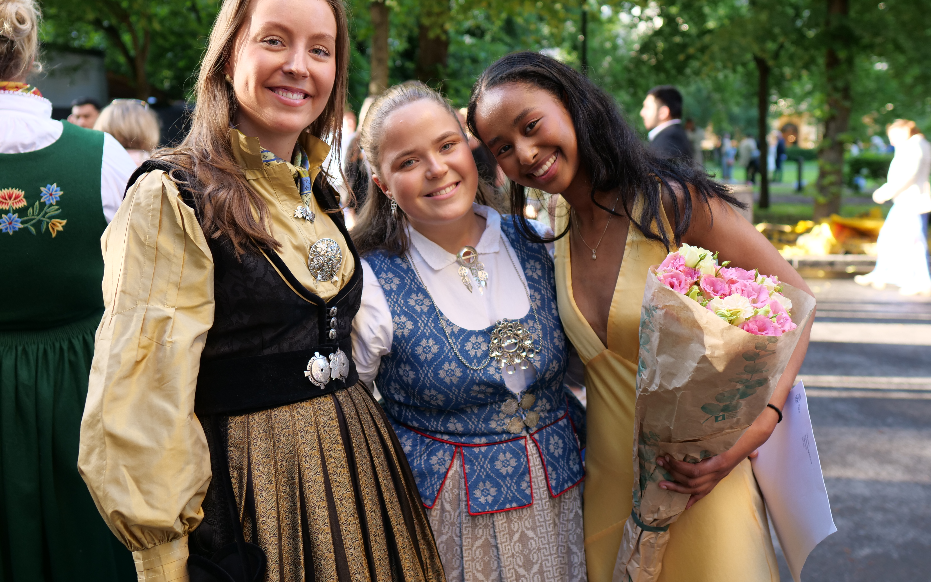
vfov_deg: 37.1
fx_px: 863
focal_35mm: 34
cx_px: 465
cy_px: 236
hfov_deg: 56.7
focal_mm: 16
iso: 200
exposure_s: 1/160
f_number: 1.8
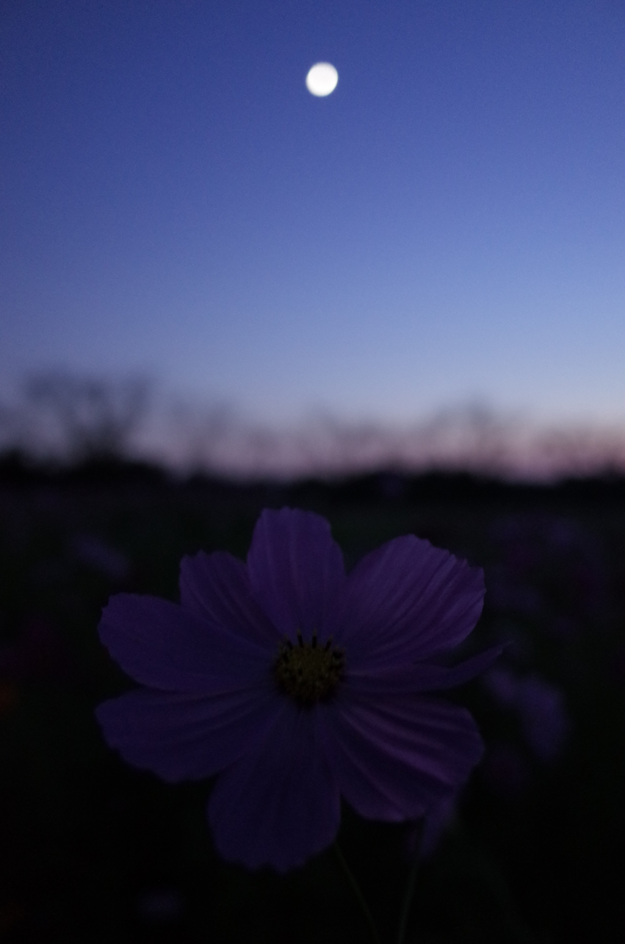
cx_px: 312
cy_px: 472
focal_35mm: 28
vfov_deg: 65.6
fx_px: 732
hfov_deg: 46.2
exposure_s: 1/8
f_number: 2.8
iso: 1600
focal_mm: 18.3
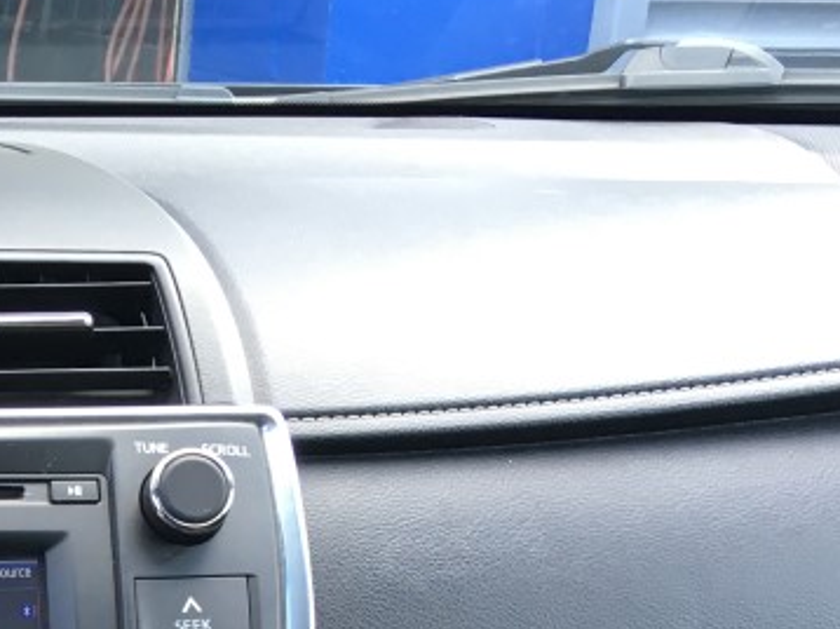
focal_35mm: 83
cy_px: 864
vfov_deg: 16.6
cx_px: -87
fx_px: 2013
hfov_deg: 22.3
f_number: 2.2
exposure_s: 1/40
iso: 25
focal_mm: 4.15
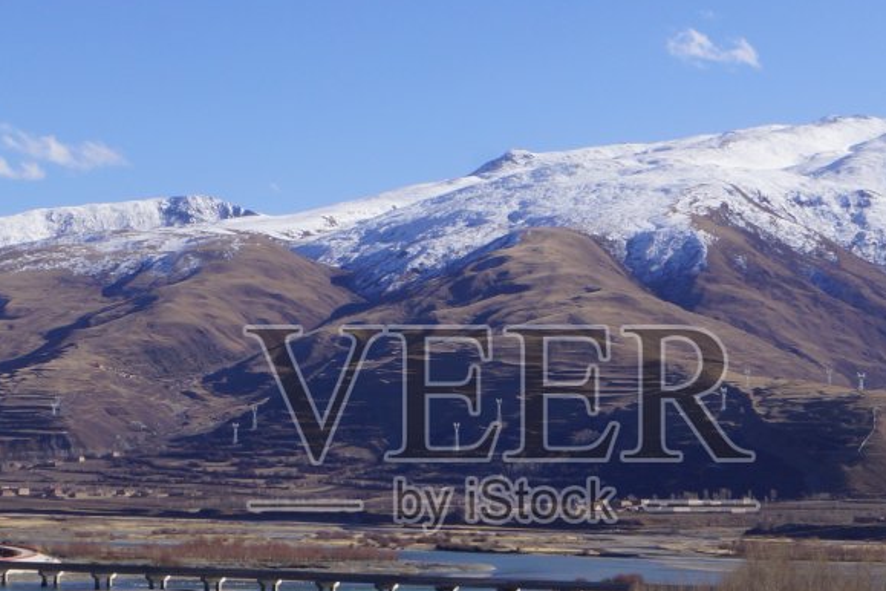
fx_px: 2855
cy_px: 431
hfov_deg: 17.6
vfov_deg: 11.8
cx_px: 502
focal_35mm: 116
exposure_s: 1/160
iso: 100
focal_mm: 28
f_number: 13
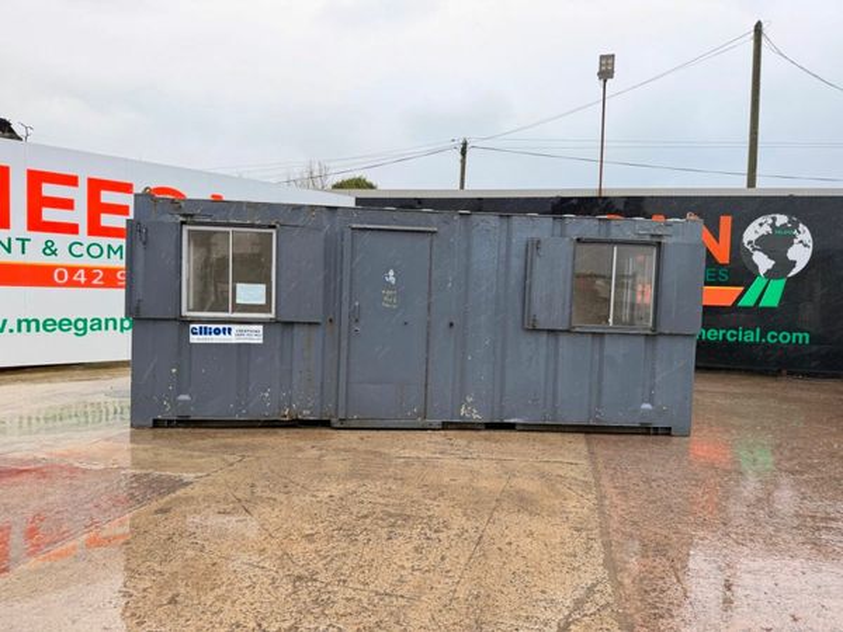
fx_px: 584
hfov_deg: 71.6
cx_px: 422
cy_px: 316
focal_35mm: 24
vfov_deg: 56.8
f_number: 1.78
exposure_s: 1/196
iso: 80
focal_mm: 6.76
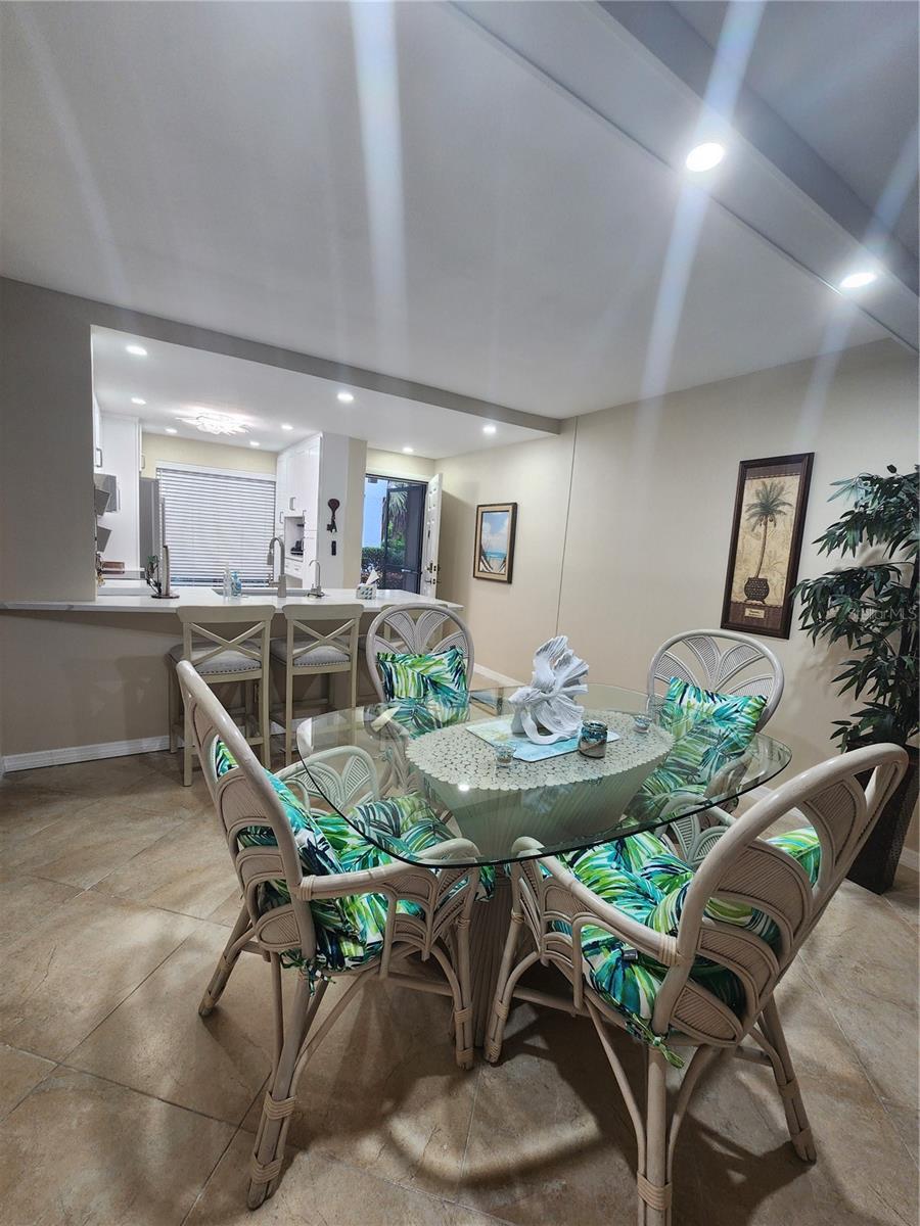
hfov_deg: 89.9
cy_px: 613
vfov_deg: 106.2
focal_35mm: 13
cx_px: 460
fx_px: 461
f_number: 2.2
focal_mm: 2.2
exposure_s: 1/60
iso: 160
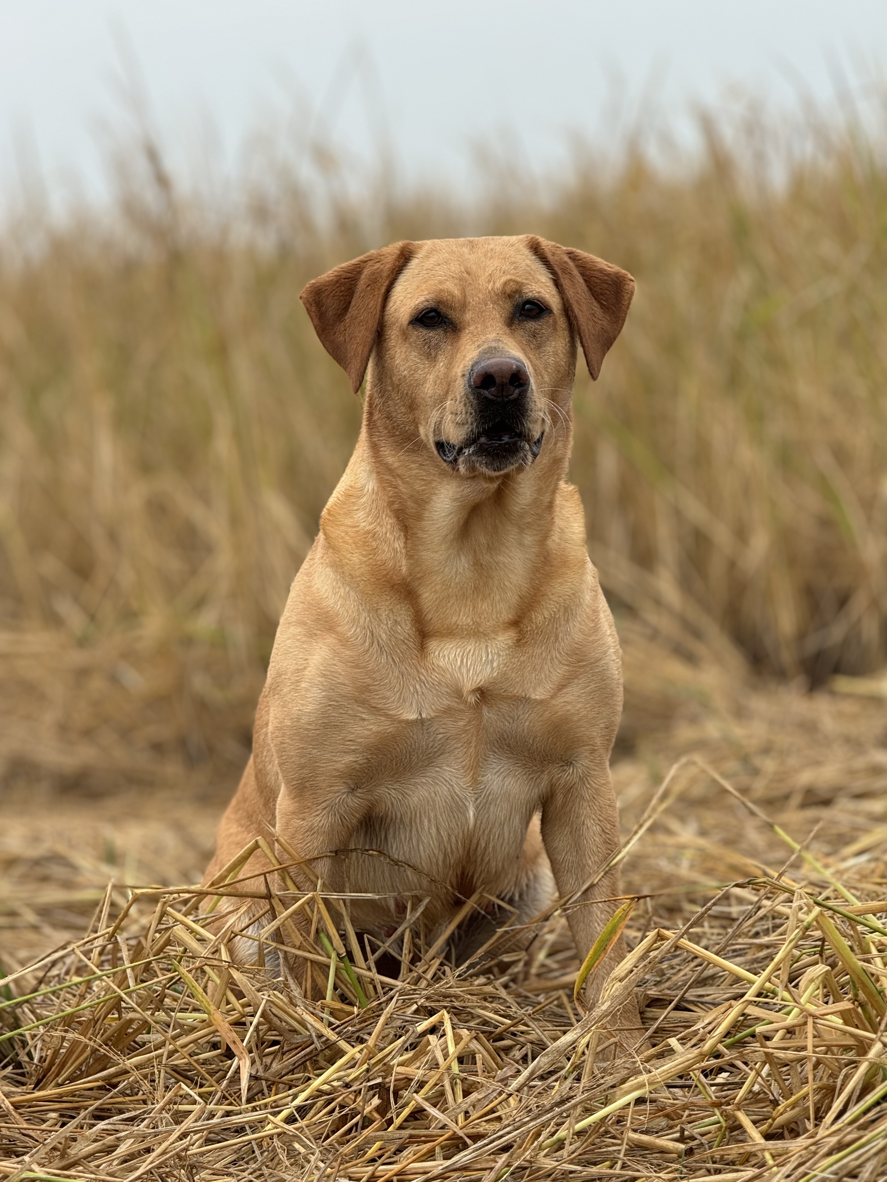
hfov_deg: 12.3
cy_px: 591
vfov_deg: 16.4
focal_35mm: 120
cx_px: 444
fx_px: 4100
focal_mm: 15.66
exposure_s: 1/303
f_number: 2.8
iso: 50
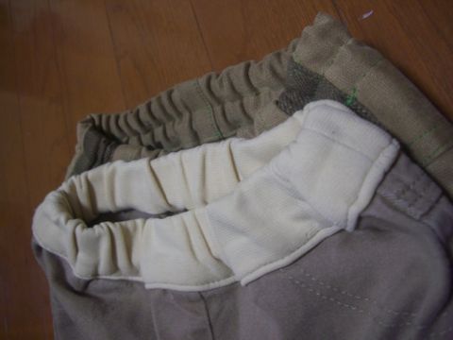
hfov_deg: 49.0
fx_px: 497
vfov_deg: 37.7
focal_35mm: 38
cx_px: 226
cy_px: 170
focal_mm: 7.9
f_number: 2.8
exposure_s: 1/15
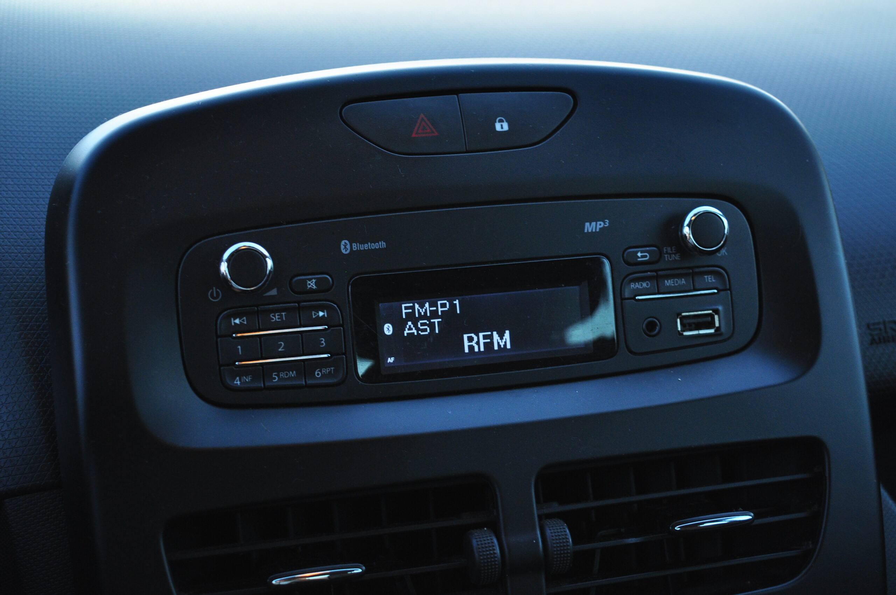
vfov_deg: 21.5
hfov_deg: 31.9
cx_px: 448
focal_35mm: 63
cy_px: 298
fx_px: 1566
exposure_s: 1/60
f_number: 5.6
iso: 500
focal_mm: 42
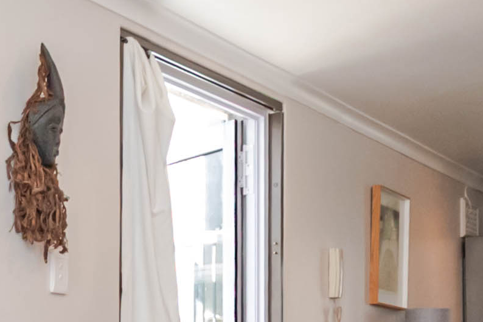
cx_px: -73
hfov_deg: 25.0
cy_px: 492
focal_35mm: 74
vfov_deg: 16.6
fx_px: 993
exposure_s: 1/80
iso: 800
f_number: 9
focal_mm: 10
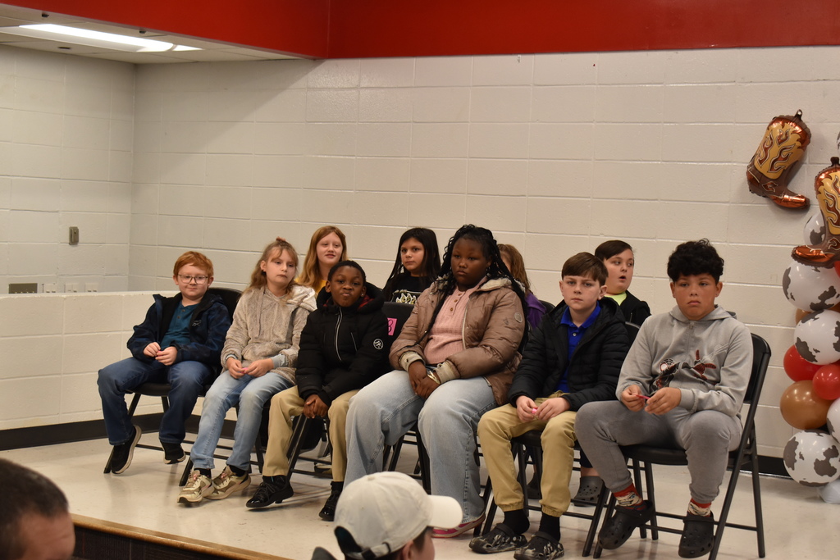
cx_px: 420
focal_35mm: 69
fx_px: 1610
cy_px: 280
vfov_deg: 19.7
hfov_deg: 29.2
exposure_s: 1/80
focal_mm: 46
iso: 800
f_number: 7.1
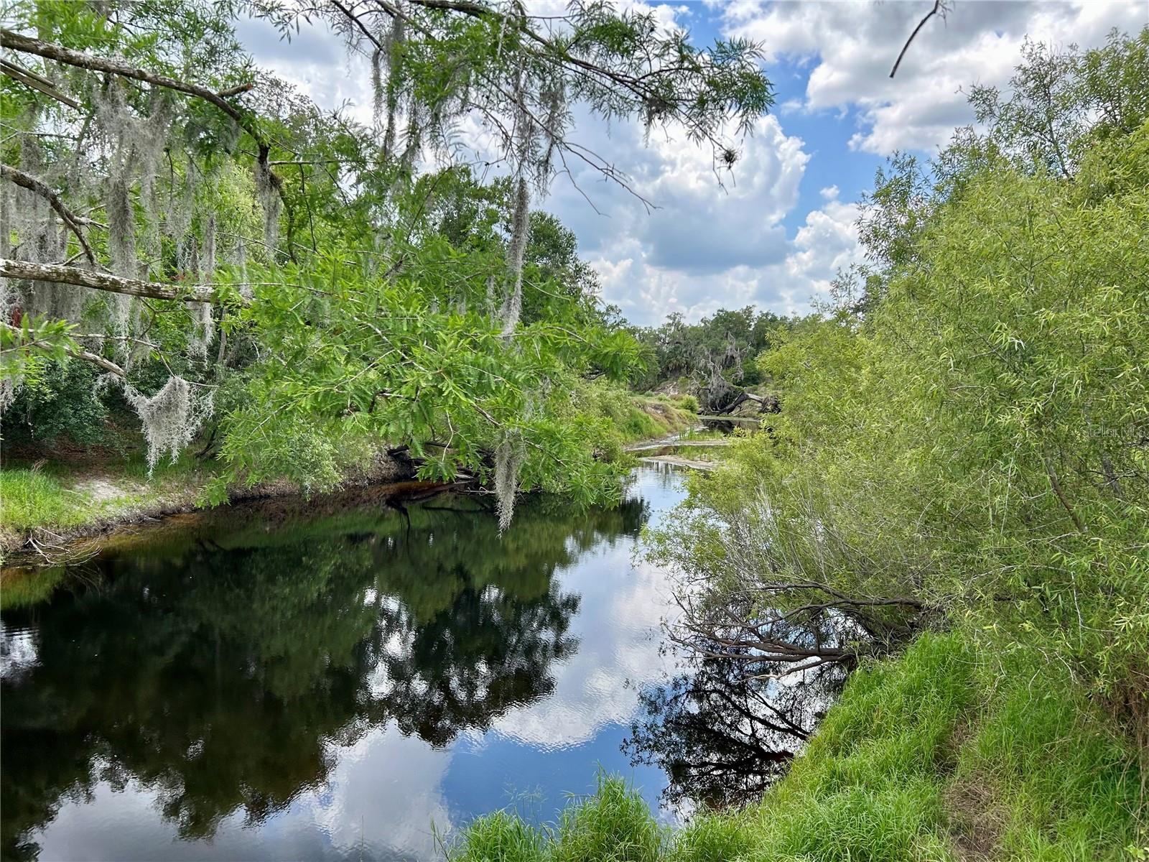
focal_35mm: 26
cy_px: 431
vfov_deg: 53.1
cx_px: 574
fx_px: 863
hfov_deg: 67.3
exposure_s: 1/1377
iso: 50
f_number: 1.5
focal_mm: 5.7
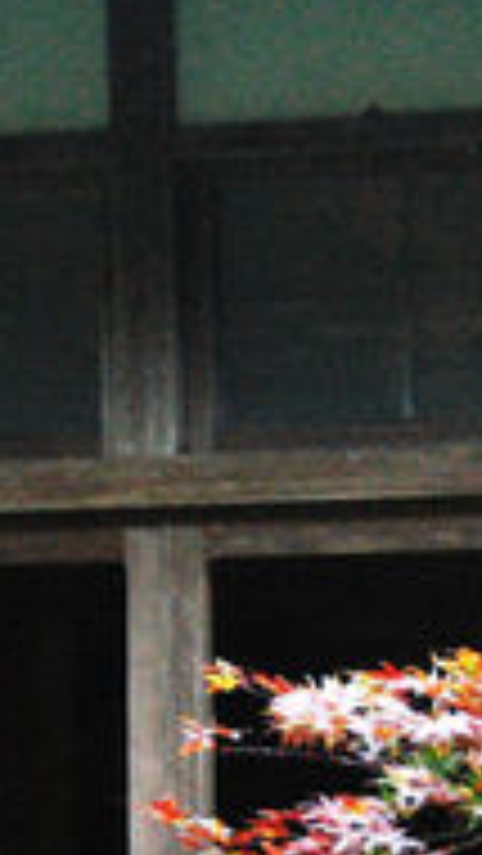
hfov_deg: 2.8
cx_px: 730
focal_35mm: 430
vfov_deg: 5.0
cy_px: 943
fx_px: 9761
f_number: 5.6
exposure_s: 1/125
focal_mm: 80
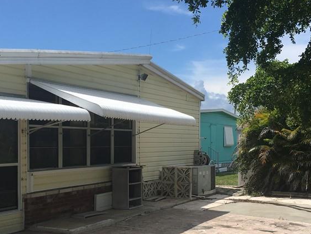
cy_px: 163
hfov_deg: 36.0
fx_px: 476
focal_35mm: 53
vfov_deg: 27.3
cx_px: 123
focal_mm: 4.15
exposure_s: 1/2024
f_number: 2.2
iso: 25
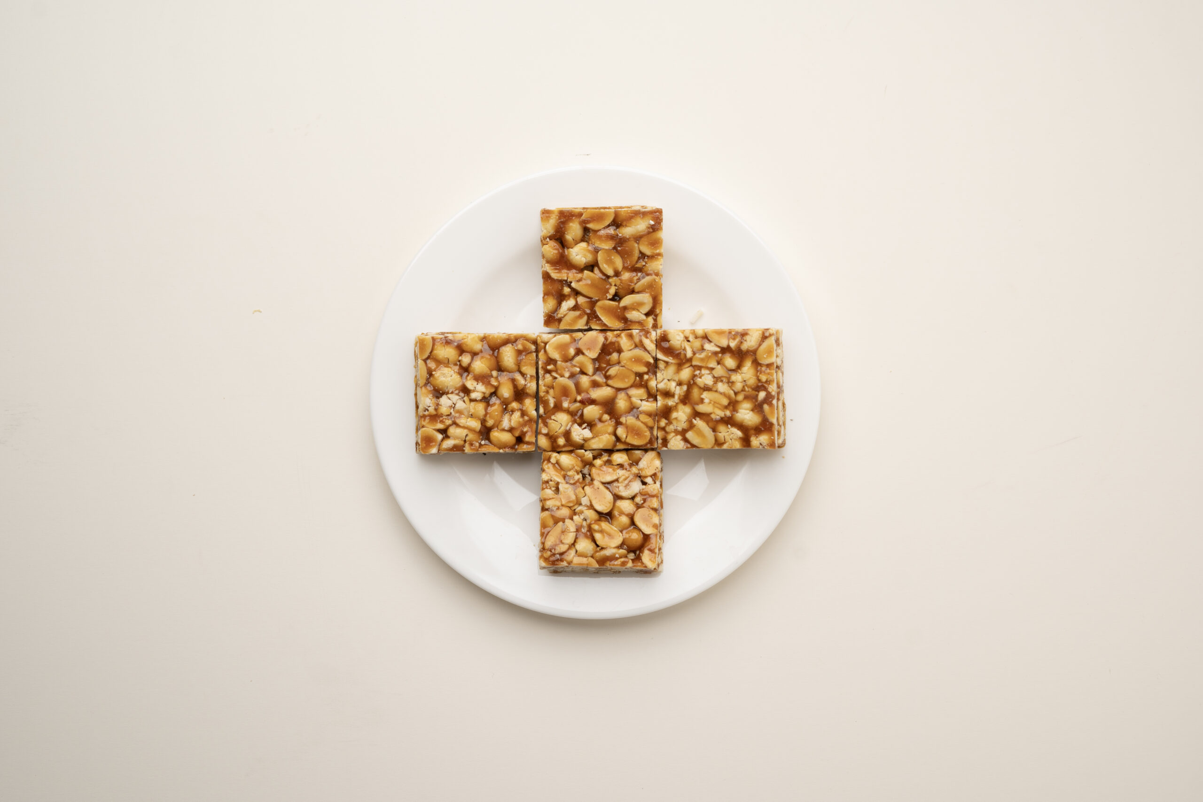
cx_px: 602
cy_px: 401
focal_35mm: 50
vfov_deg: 27.0
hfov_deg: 39.6
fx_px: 1671
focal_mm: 50
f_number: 5
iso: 80
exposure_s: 1/30
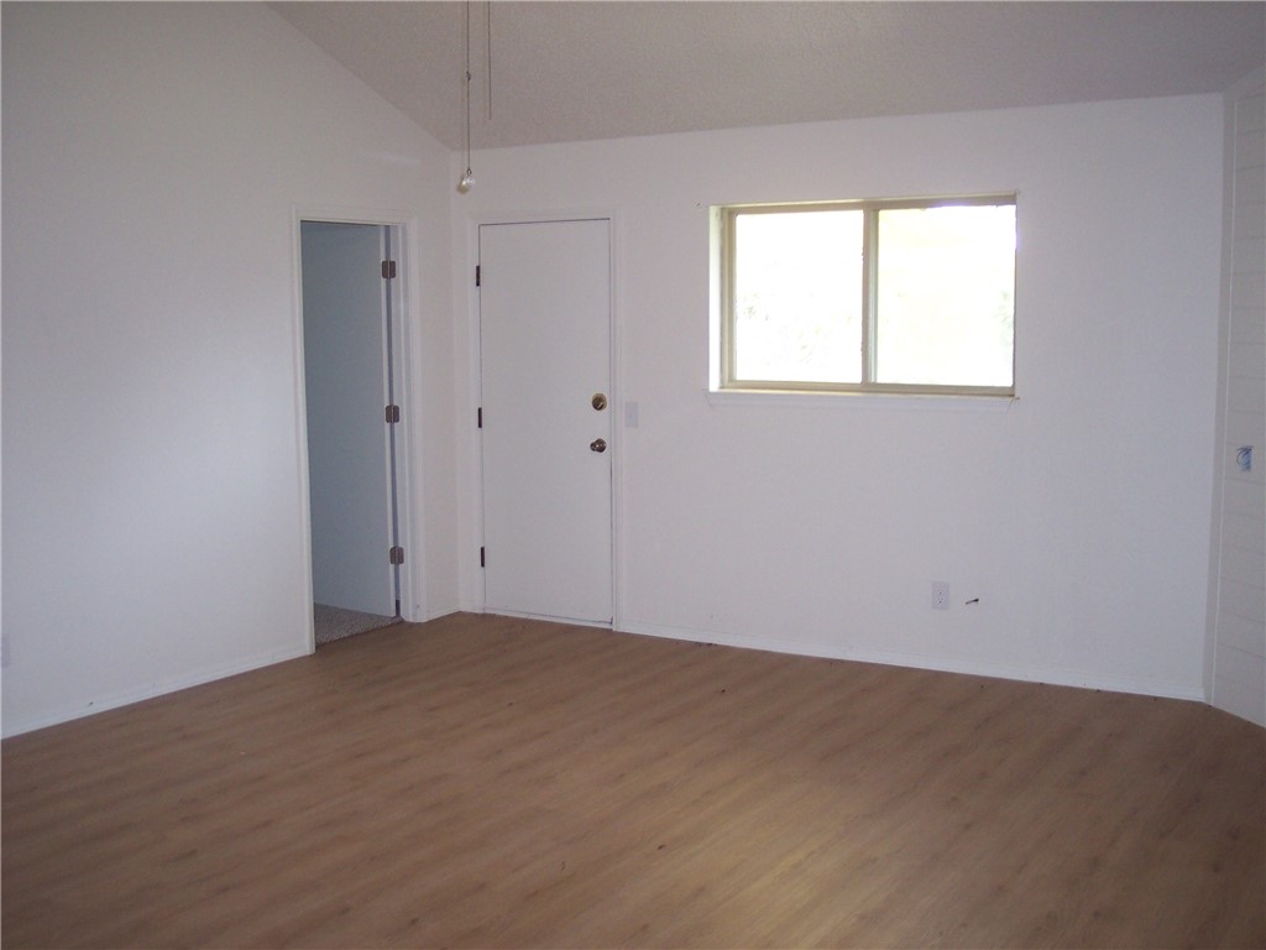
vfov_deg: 36.8
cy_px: 475
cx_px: 633
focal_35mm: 39
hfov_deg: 47.9
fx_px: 1426
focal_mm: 8
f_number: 2.8
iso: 140
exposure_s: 1/60
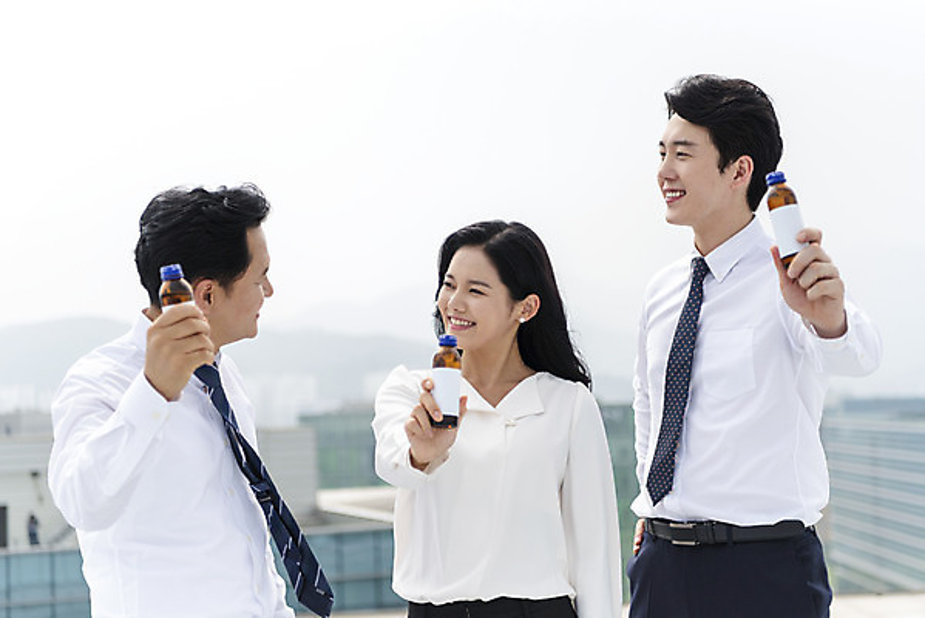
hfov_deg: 35.6
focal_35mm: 56
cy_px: 309
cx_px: 462
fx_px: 1440
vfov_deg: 24.2
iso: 400
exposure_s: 1/8000
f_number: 2.8
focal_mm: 56
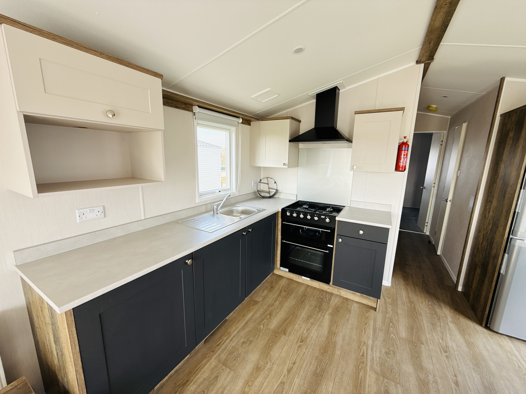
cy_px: 197
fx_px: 213
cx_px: 263
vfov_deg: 85.7
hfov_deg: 102.1
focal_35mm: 14
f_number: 2.2
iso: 64
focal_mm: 2.22
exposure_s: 1/188
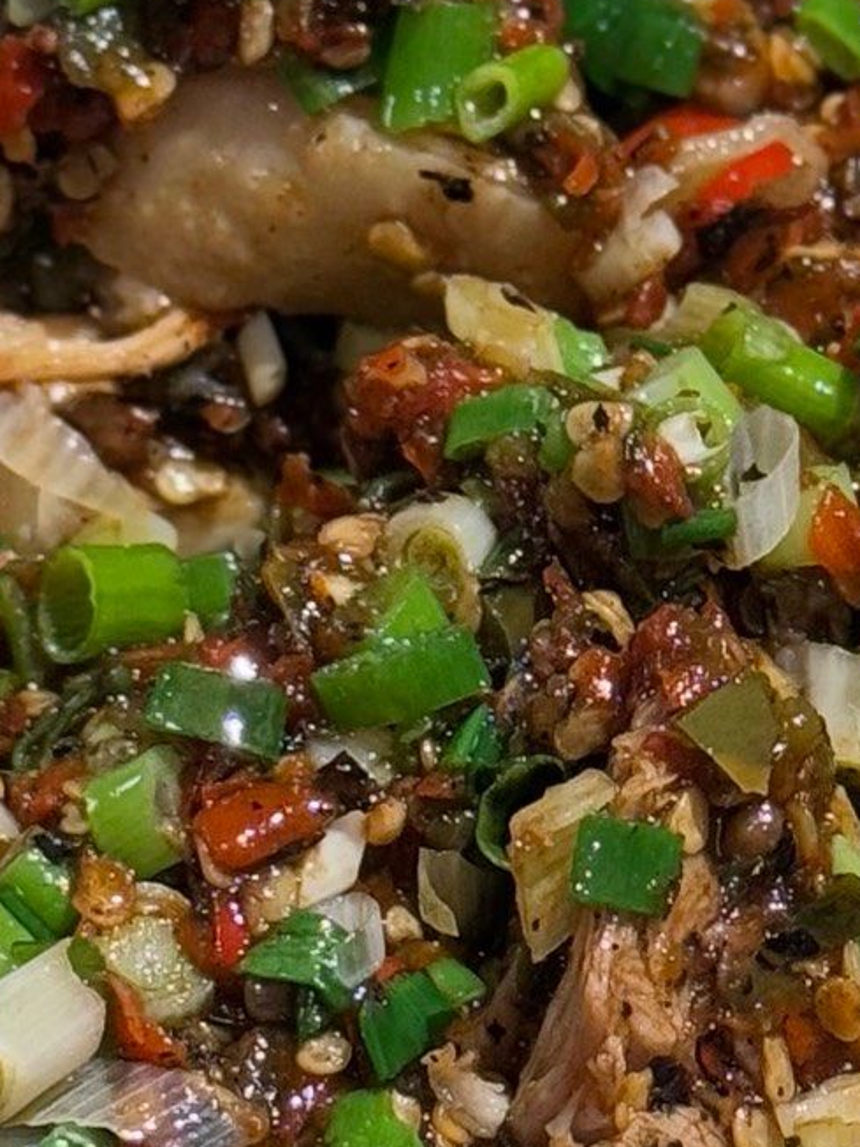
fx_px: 6658
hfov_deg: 7.4
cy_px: 855
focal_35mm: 201
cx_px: 802
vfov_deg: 9.8
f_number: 1.78
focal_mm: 6.76
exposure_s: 1/33
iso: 250
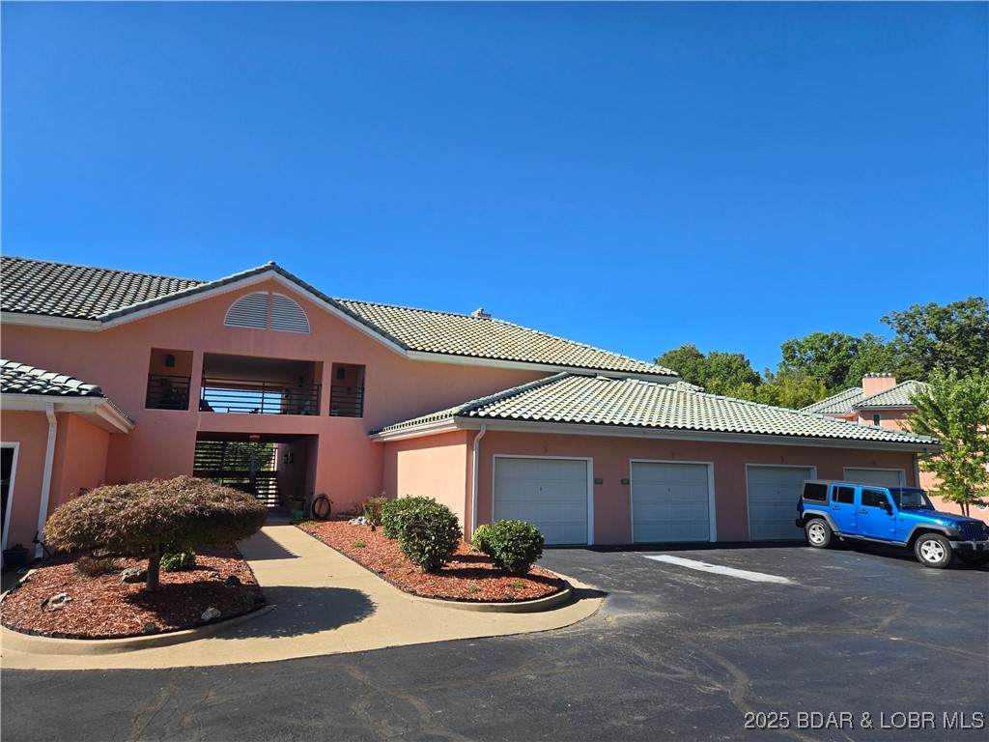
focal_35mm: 23
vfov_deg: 58.9
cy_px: 371
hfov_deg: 73.9
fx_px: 657
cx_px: 494
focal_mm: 5.4
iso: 25
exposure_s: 1/1465
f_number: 1.8
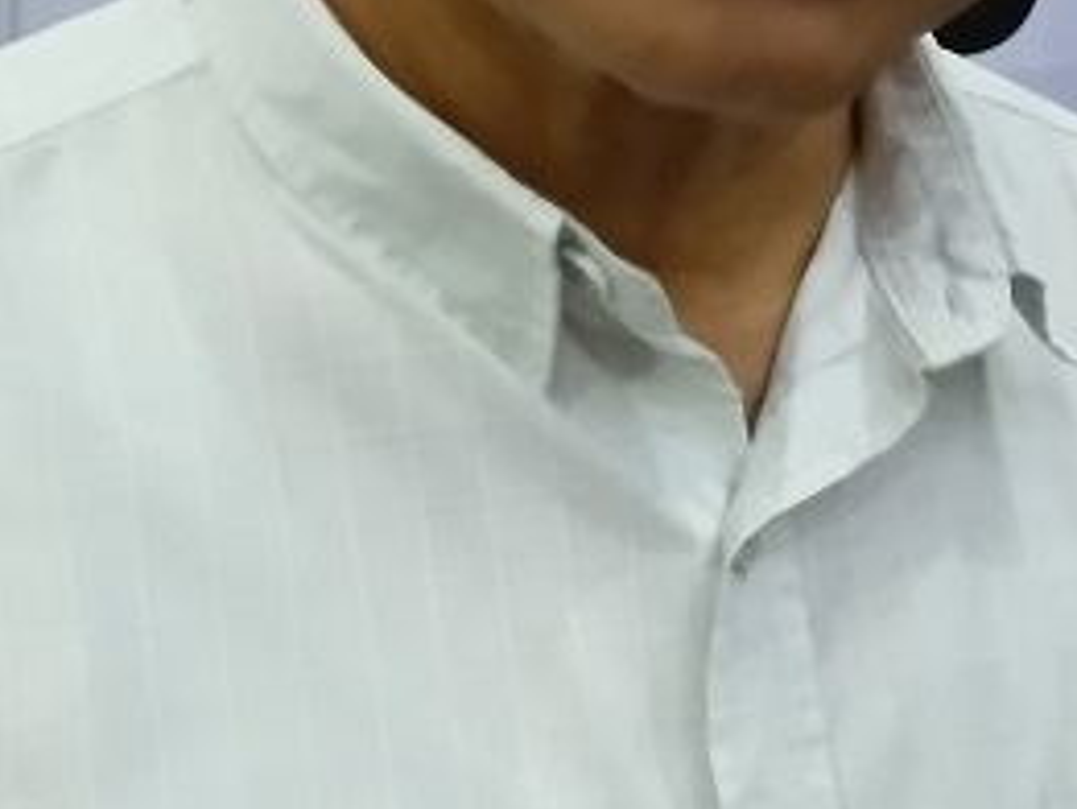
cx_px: 788
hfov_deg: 19.1
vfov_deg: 13.9
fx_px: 3175
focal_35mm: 102
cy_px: -272
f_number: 2.2
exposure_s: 1/20
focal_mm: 3.82
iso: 1250
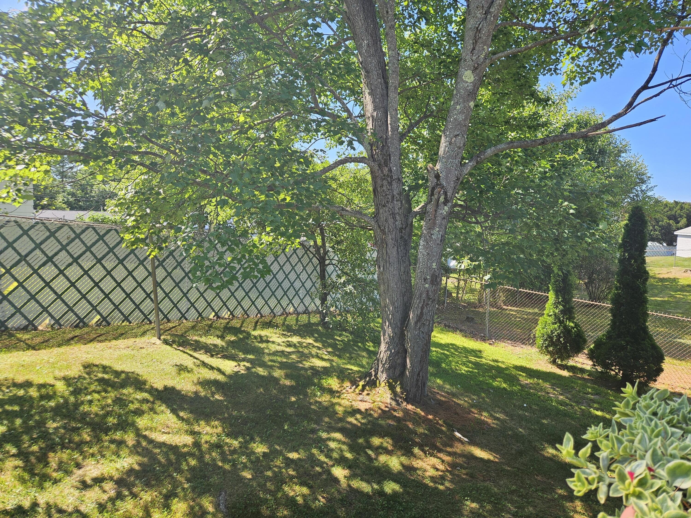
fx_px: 459
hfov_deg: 73.9
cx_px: 346
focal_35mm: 23
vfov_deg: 58.9
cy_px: 259
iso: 25
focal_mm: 5.4
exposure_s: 1/397
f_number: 1.8
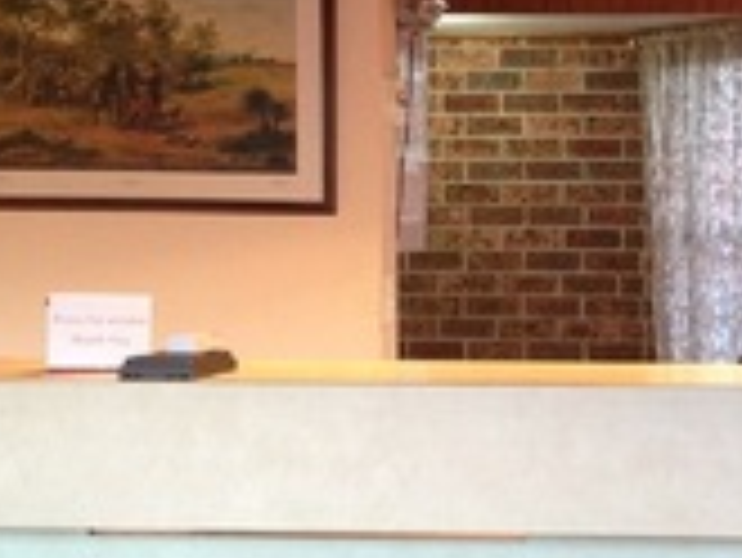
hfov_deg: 23.3
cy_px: 270
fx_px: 1716
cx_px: 755
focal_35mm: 80
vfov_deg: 18.5
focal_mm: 4.12
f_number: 2.4
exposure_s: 1/20
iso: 160
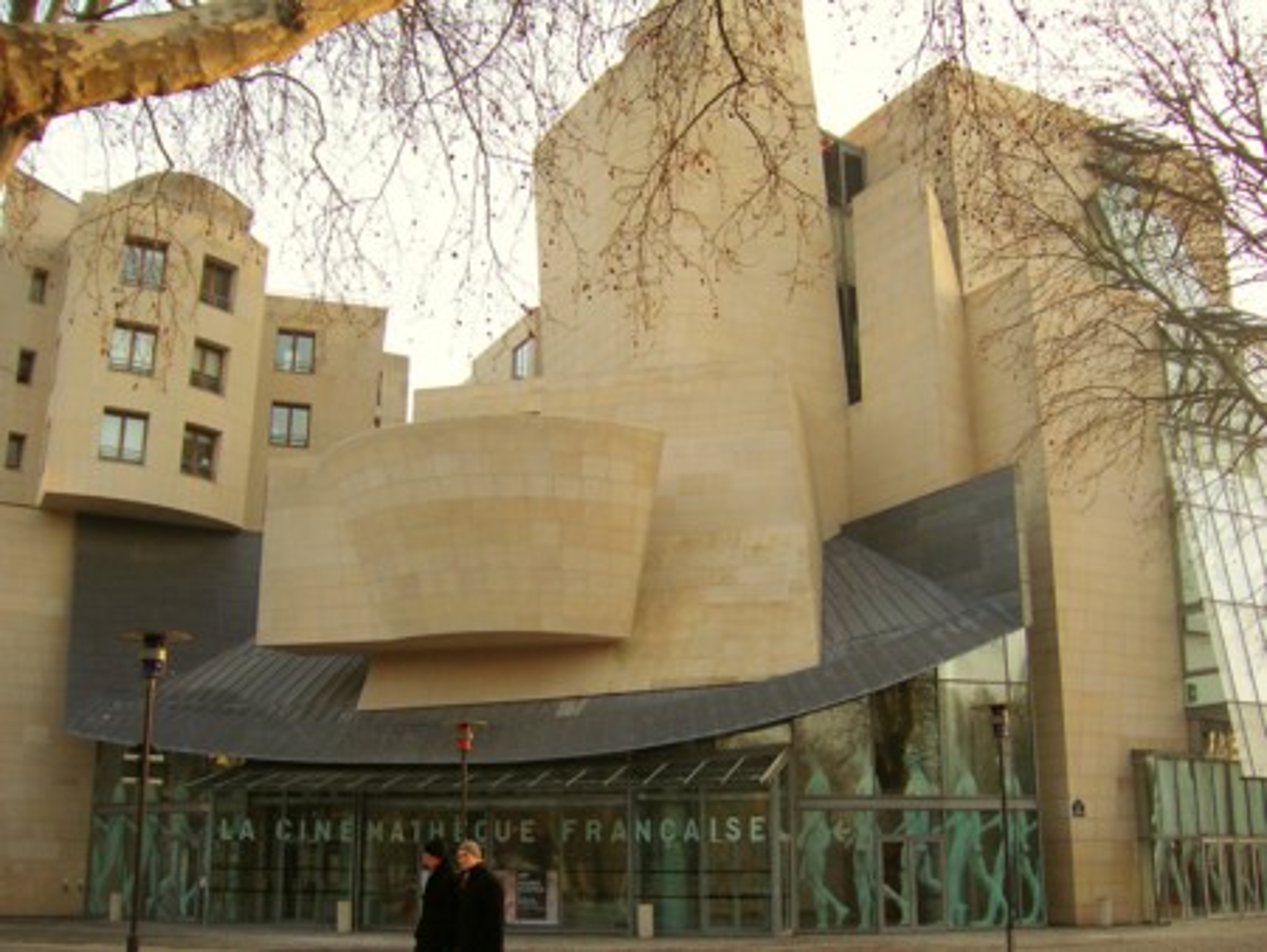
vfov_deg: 39.7
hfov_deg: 51.3
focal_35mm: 36
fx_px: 1318
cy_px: 476
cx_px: 634
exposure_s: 1/125
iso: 64
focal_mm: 60
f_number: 2.8
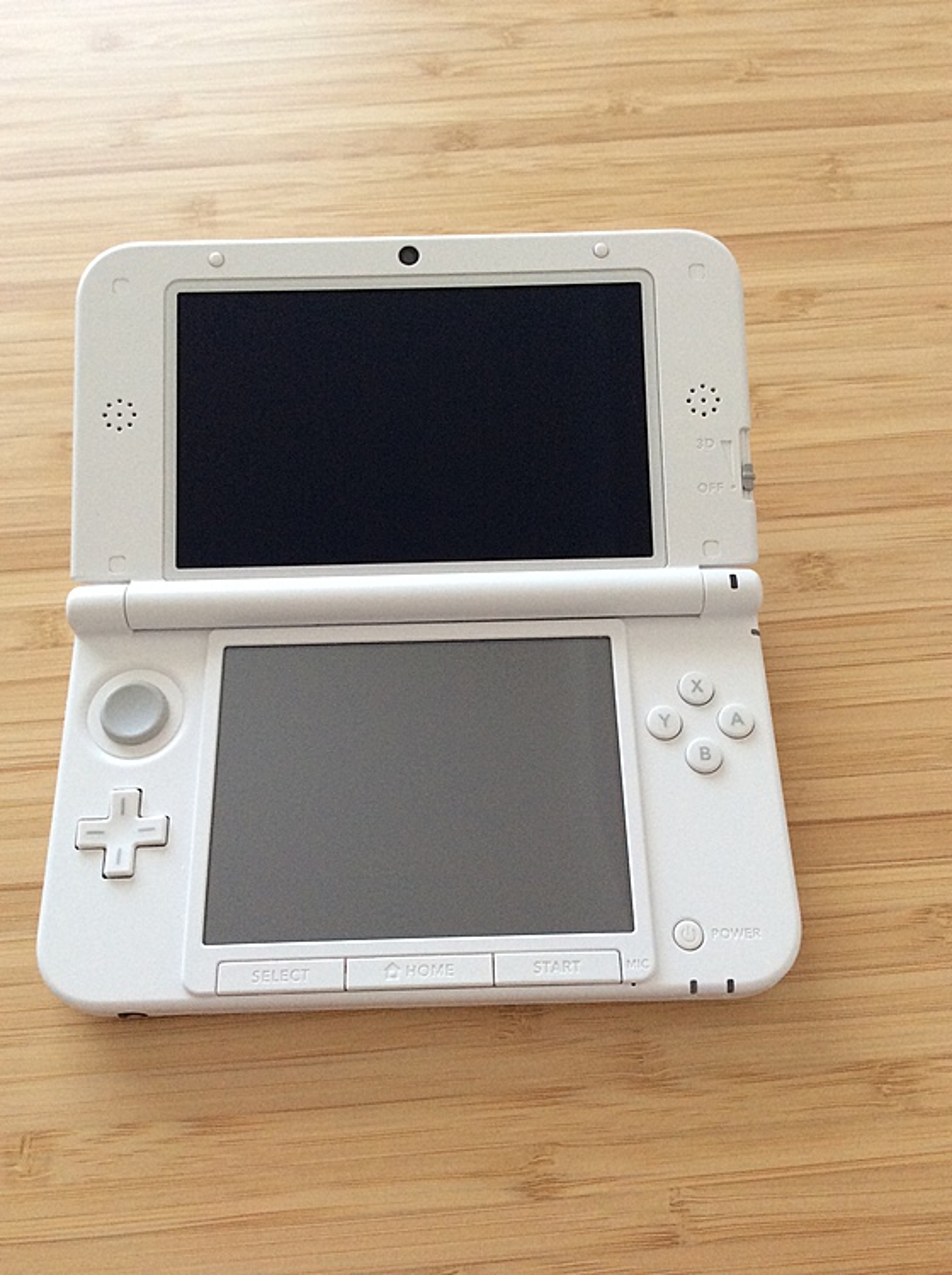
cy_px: 638
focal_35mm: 32
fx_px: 1177
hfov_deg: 44.0
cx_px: 476
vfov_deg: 56.9
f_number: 2.4
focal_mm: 3.3
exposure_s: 1/24
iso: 100
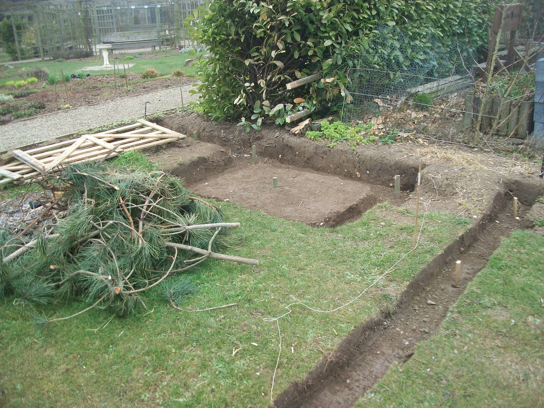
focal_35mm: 32
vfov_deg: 44.2
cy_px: 204
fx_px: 503
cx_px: 272
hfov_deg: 56.8
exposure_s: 1/100
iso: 80
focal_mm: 5.7
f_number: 2.9
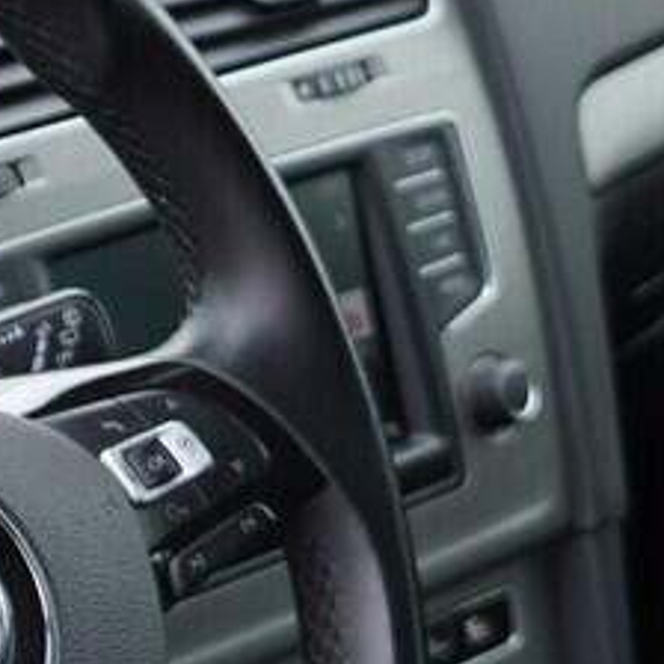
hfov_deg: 8.8
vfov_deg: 8.6
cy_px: 1103
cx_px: -92
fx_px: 4275
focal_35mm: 197
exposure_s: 1/40
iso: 200
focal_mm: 24
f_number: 2.8
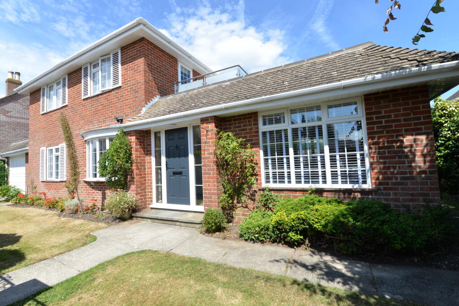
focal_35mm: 15
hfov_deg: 100.4
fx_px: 191
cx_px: 230
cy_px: 153
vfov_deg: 77.3
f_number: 10
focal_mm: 15
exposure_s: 1/400
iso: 500
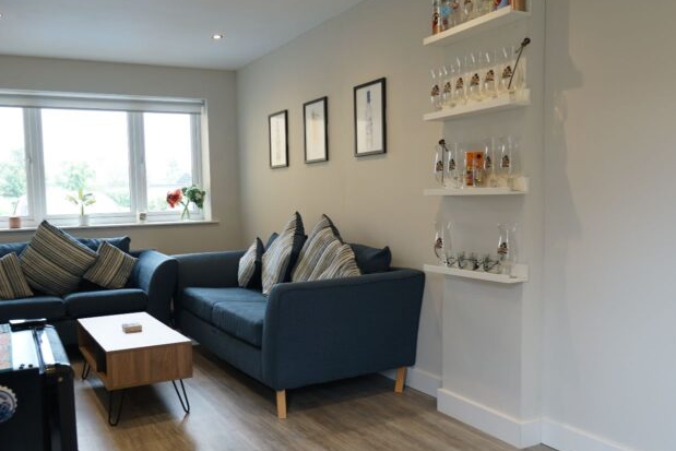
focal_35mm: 31
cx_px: 280
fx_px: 582
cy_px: 248
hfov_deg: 59.9
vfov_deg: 42.3
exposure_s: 1/100
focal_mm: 16
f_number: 4
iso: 400
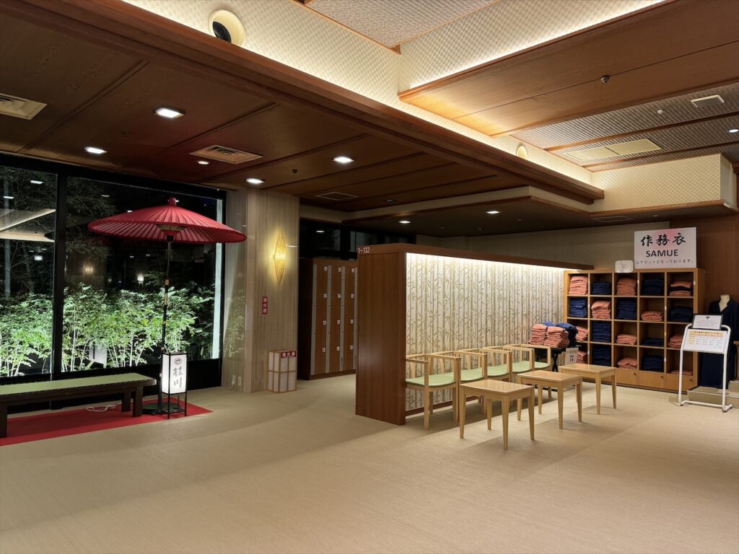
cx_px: 370
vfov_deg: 56.8
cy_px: 277
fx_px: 512
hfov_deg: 71.6
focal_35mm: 24
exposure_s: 1/50
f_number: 1.78
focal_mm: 6.76
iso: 200
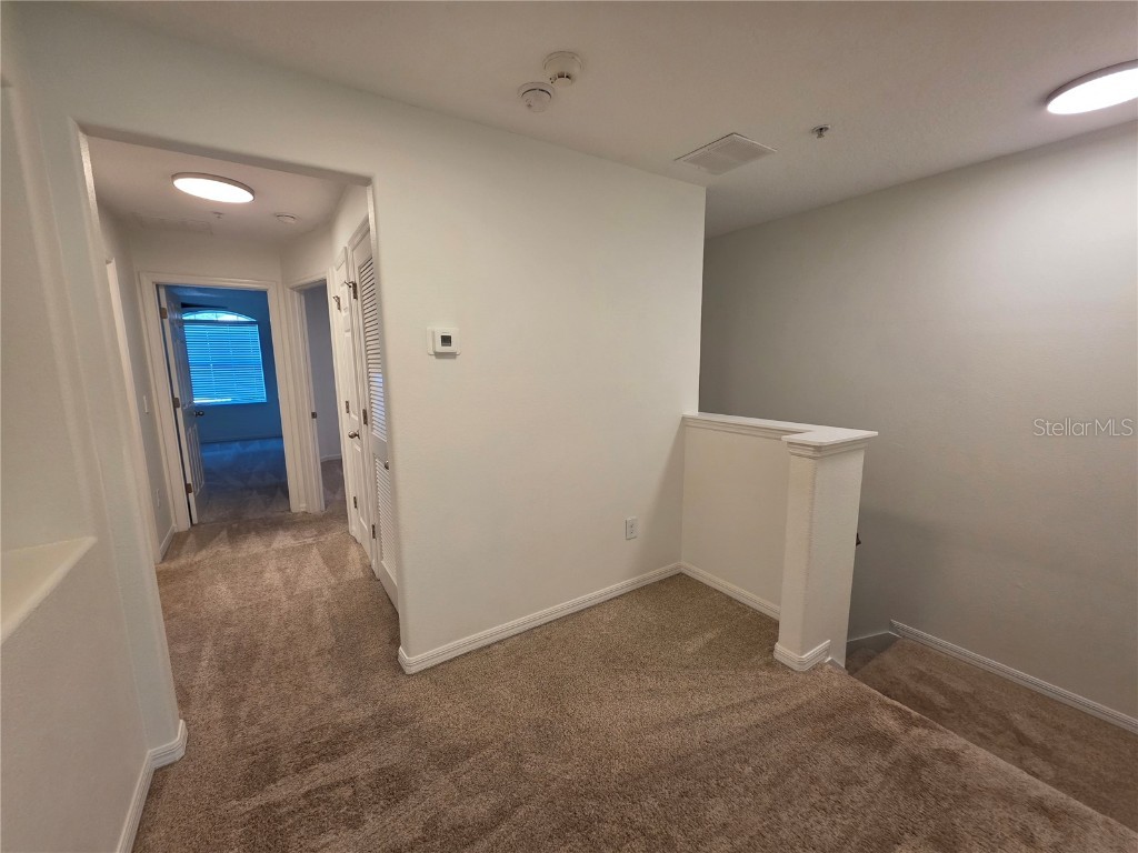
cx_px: 569
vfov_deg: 89.9
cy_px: 426
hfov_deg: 106.2
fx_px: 427
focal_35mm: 13
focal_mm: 2.2
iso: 200
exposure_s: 1/120
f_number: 1.9
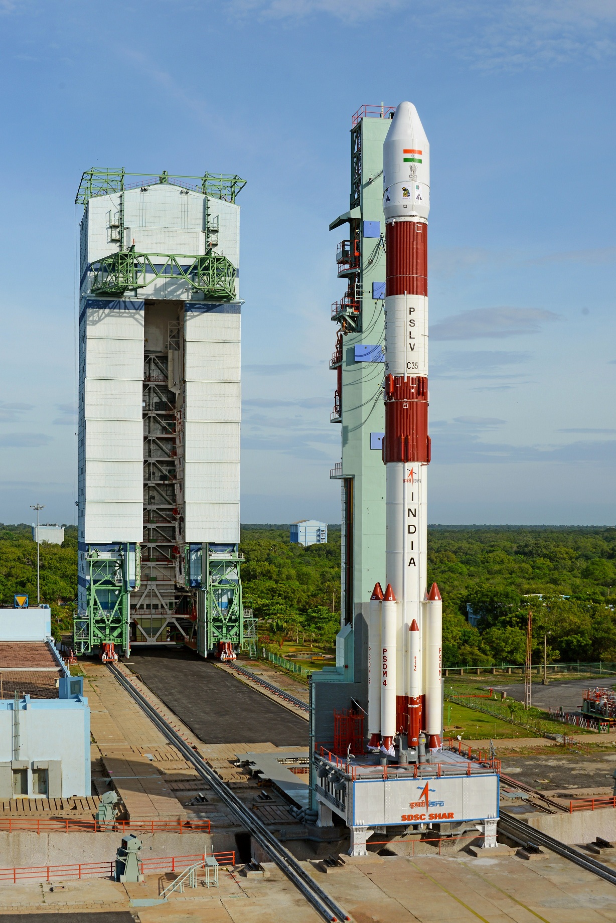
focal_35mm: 48
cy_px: 462
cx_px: 308
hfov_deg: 28.1
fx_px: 1231
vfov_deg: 41.1
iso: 100
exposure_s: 1/250
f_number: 10
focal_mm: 48
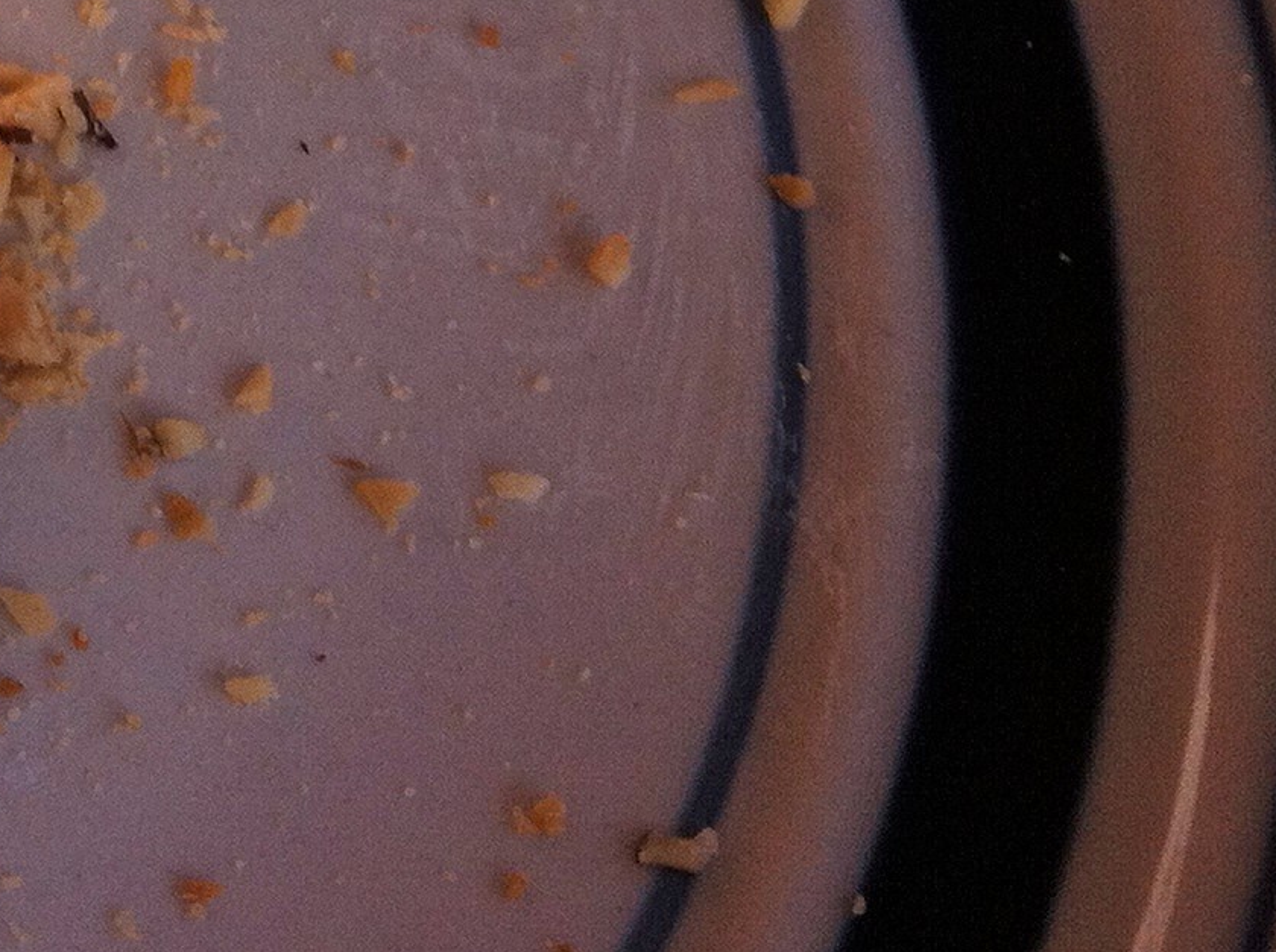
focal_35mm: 108
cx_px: -460
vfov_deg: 13.1
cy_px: -366
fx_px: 3974
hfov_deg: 17.0
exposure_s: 1/196
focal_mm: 3.85
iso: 80
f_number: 2.8
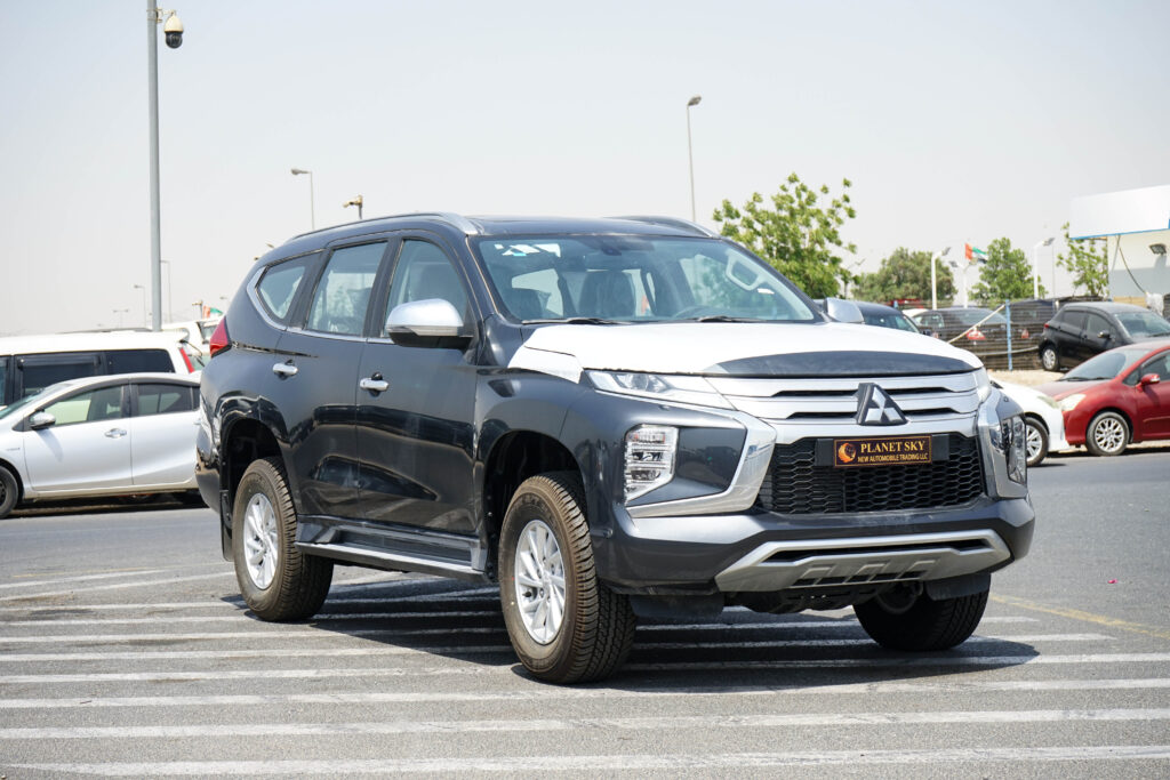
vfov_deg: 19.5
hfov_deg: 28.8
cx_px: 585
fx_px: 2275
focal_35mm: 70
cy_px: 390
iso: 250
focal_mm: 70
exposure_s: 1/400
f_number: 9
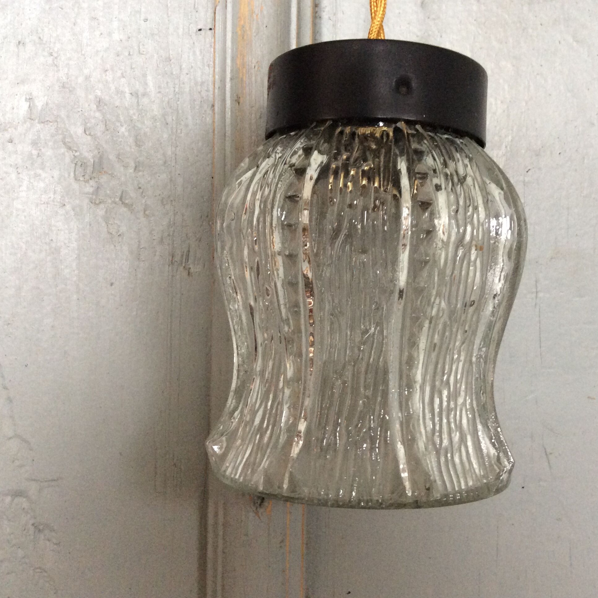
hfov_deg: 43.5
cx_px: 372
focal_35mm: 38
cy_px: 299
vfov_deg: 43.9
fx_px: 743
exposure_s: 1/25
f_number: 2.4
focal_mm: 3.3
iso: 160
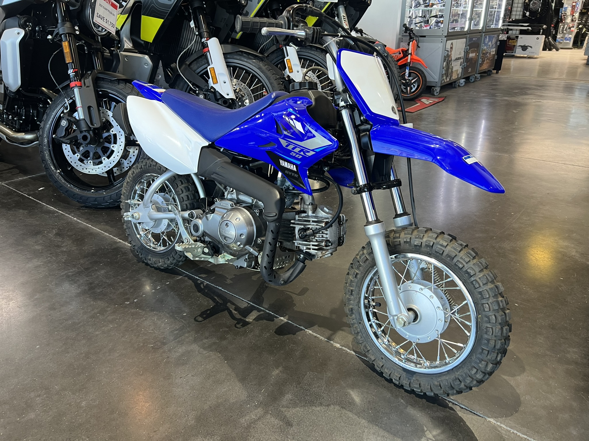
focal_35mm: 26
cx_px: 294
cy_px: 220
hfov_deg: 67.3
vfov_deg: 53.1
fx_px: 442
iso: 125
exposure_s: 1/60
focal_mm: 5.7
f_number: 1.5
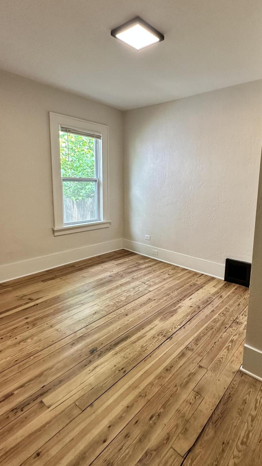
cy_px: 218
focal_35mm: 19
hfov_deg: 57.6
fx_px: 235
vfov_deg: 89.5
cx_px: 164
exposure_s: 1/120
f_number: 2.2
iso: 250
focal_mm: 2.22
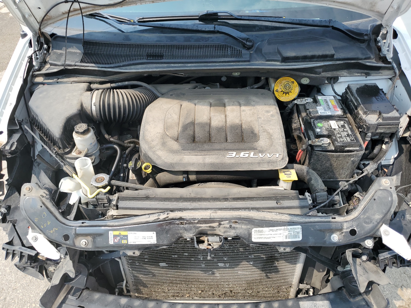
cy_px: 154
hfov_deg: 67.3
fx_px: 309
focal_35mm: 26
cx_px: 206
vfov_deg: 53.1
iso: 50
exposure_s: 1/1429
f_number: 1.5
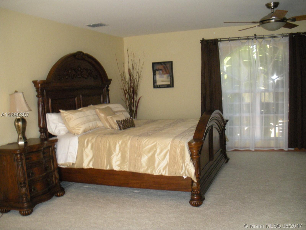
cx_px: 153
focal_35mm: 36
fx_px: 318
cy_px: 115
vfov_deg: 39.7
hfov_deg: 51.4
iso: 340
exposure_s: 1/30
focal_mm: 6.3
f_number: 3.5
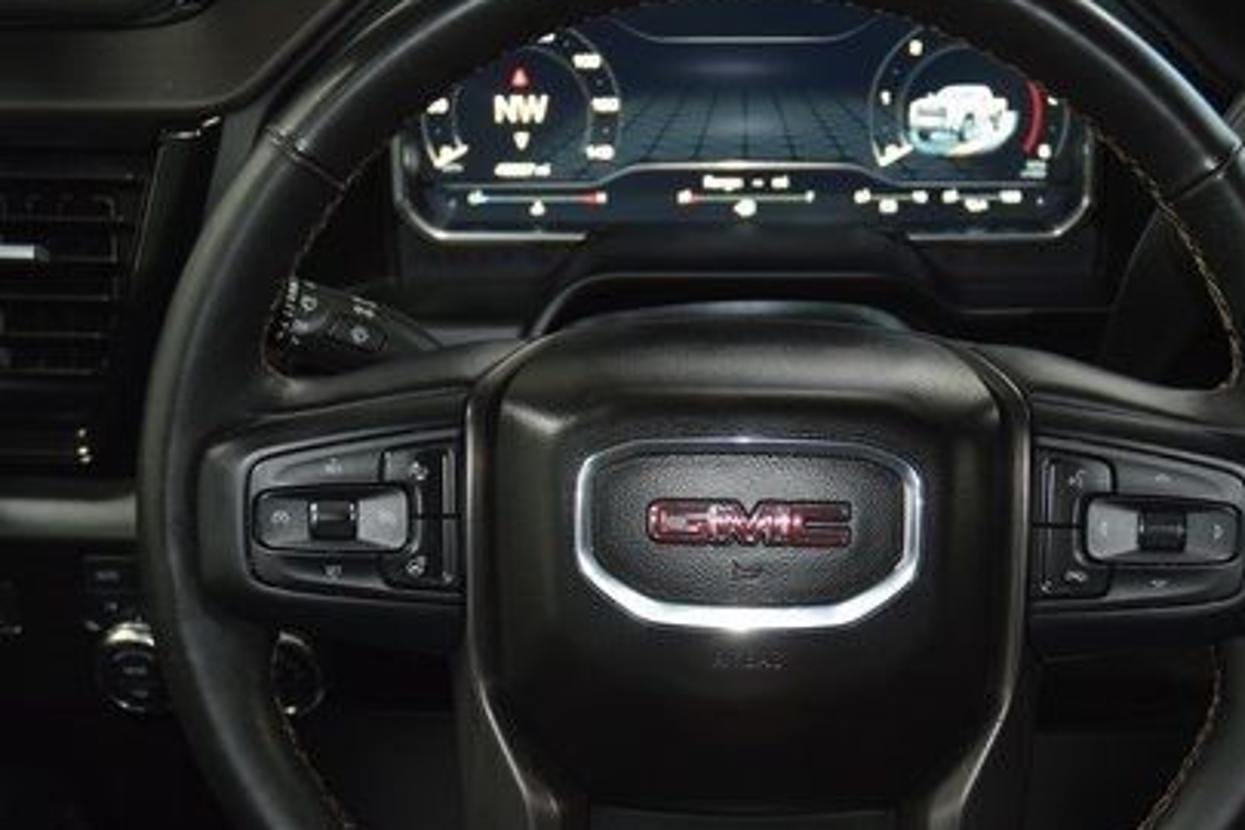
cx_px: 738
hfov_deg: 29.3
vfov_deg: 19.8
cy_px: 490
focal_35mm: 69
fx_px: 2379
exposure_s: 1/30
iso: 1100
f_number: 3.8
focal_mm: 29
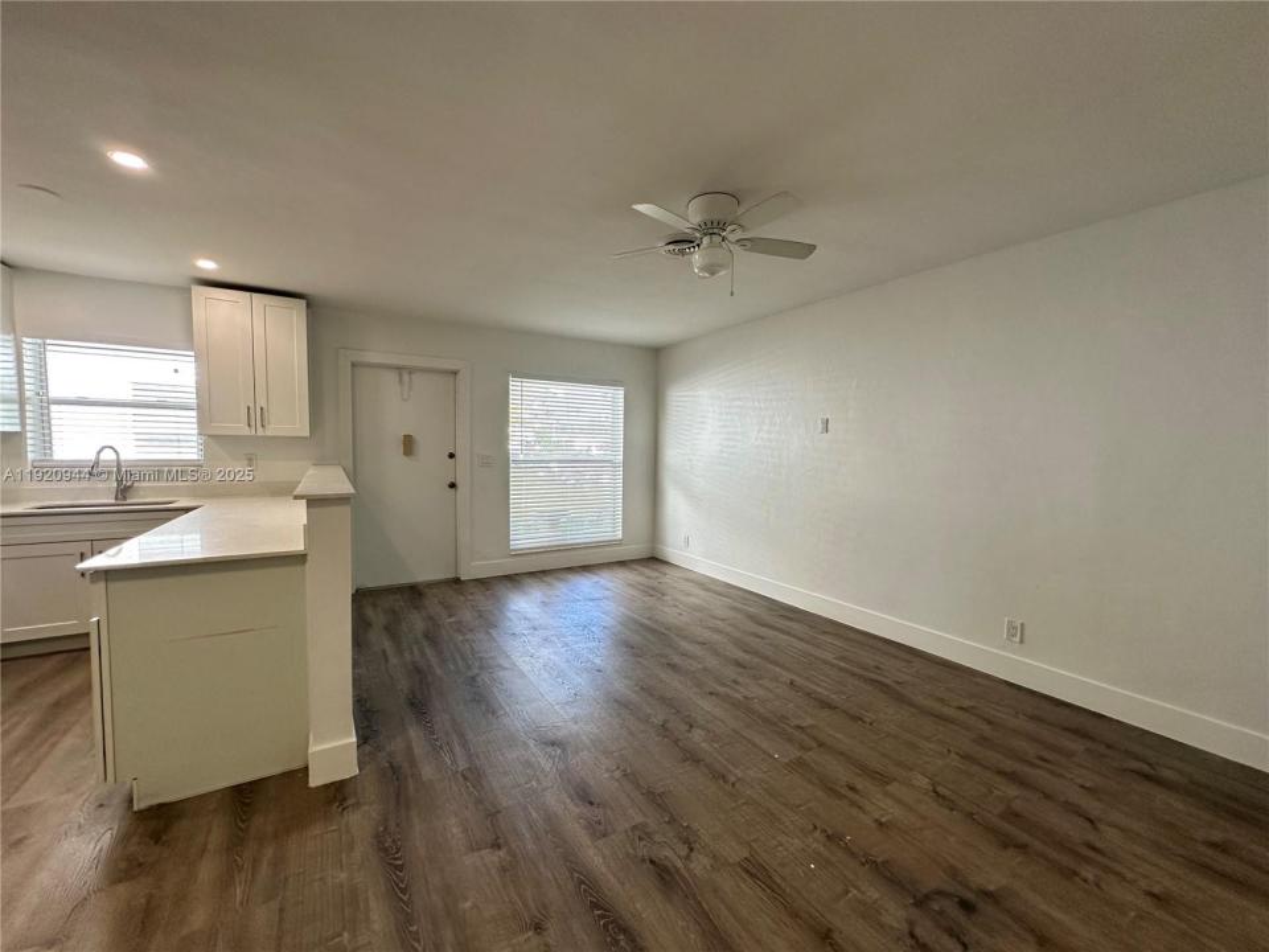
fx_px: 513
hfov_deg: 102.1
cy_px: 476
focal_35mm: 14
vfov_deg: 85.7
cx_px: 634
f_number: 2.2
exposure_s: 1/120
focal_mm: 2.22
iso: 160
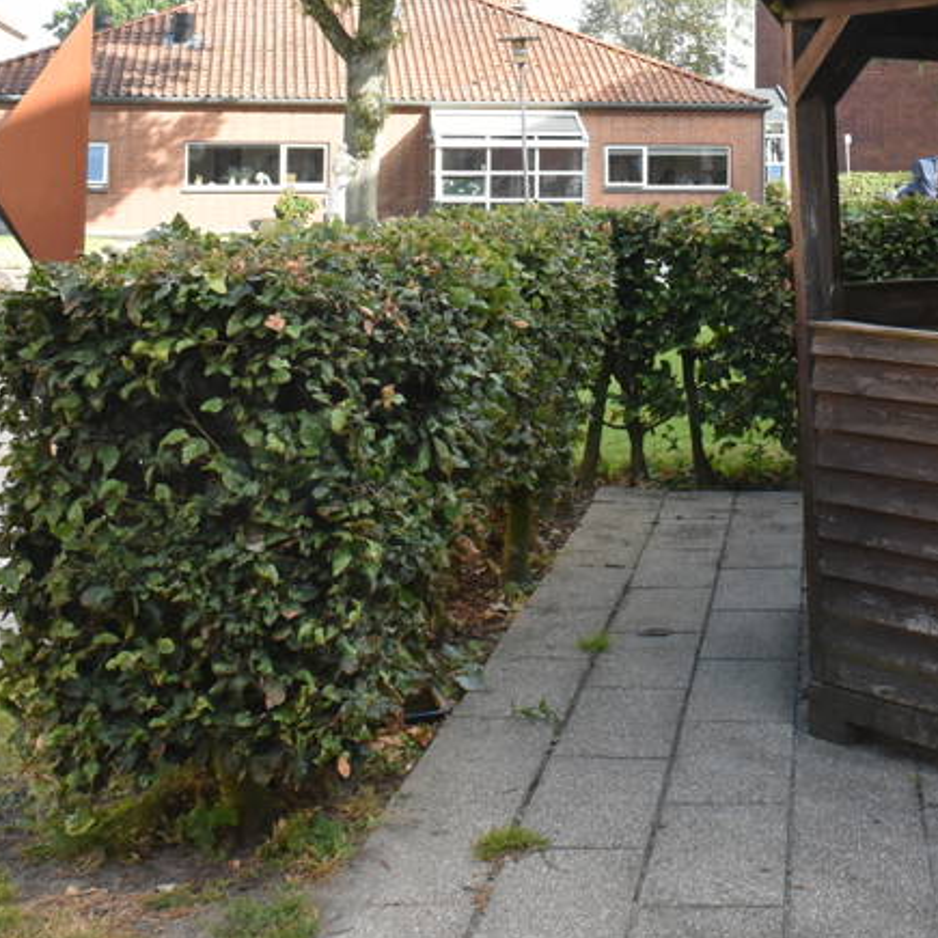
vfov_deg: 27.5
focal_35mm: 60
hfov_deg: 27.5
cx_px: 850
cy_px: 73
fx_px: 1839
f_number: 7.1
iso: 2500
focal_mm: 24
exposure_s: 1/1000
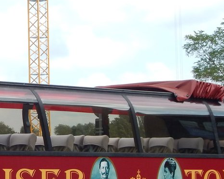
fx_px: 1021
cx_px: -12
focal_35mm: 154
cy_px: 179
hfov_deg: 12.3
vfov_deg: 10.0
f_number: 4
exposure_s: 1/640
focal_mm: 10.9
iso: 125
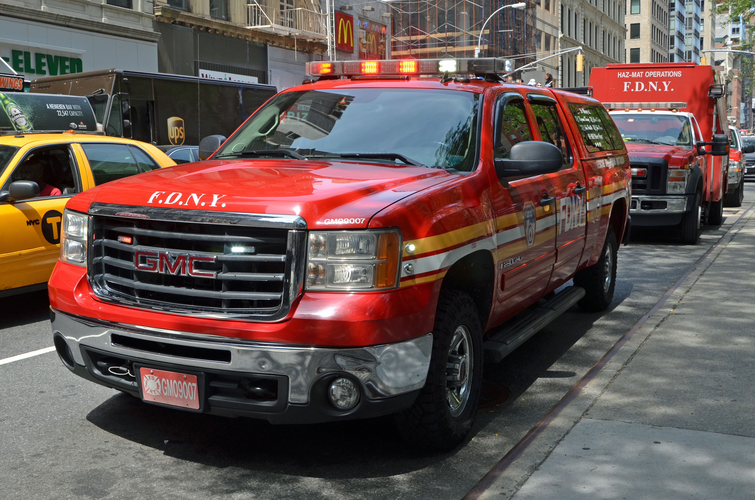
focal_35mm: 36
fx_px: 753
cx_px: 378
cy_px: 250
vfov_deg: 36.7
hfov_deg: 53.2
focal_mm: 24
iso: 200
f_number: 8
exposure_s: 1/250
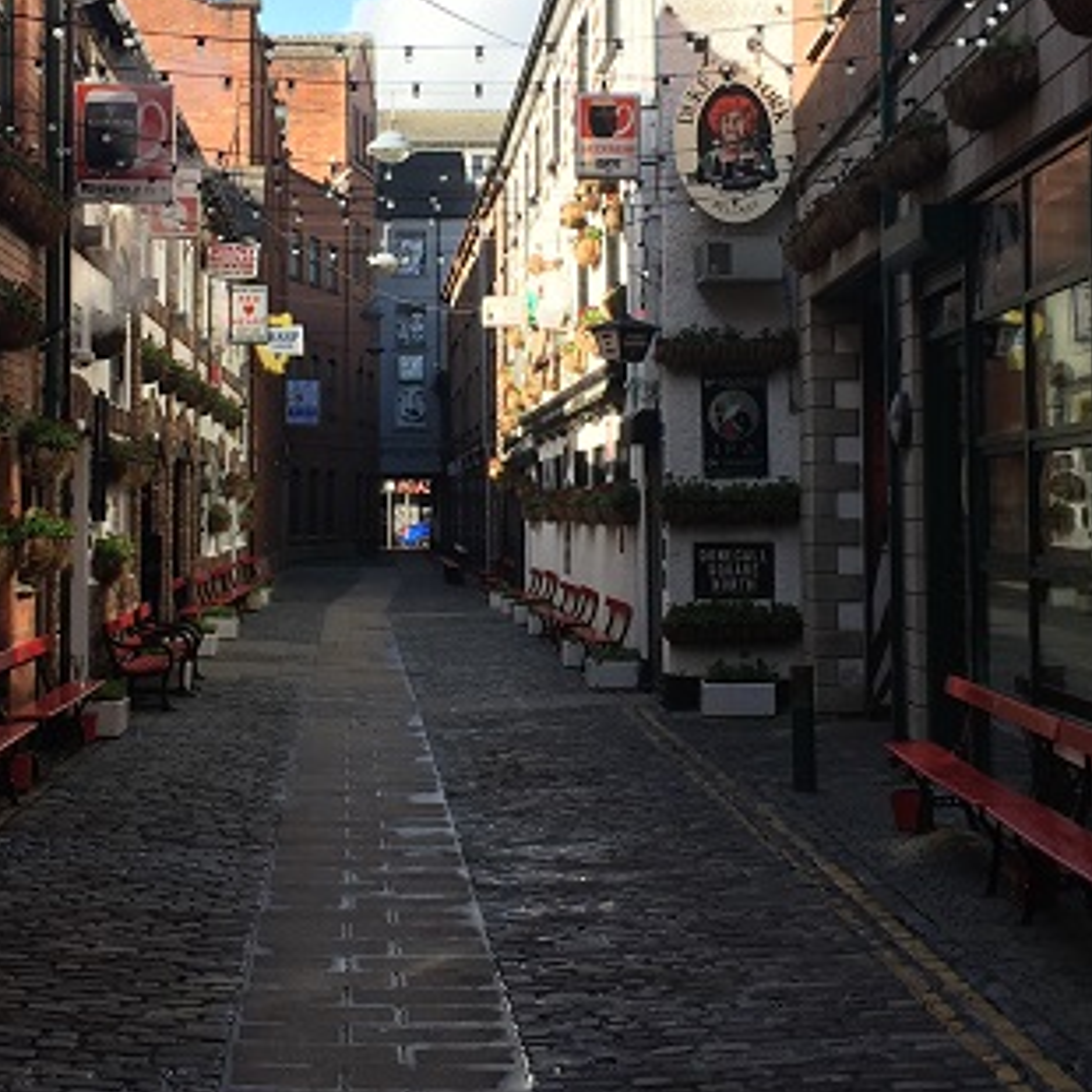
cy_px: 377
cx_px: 469
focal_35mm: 62
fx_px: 2213
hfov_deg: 27.7
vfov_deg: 27.6
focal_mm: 4.15
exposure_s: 1/565
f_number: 2.2
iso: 32
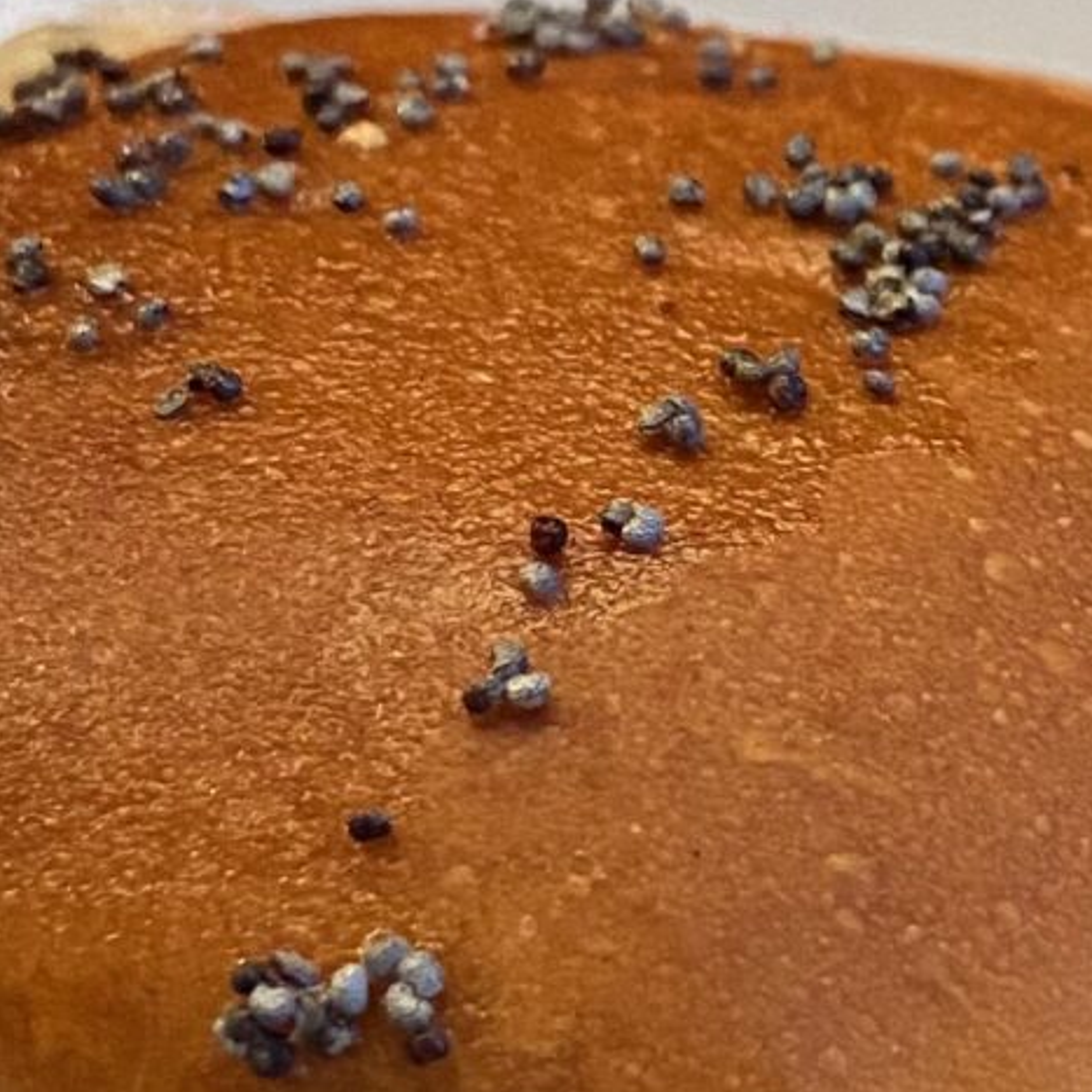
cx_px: 1342
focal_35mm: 126
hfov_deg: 13.4
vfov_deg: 13.8
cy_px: 554
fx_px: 4497
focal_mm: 4.25
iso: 400
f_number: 1.8
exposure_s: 1/40
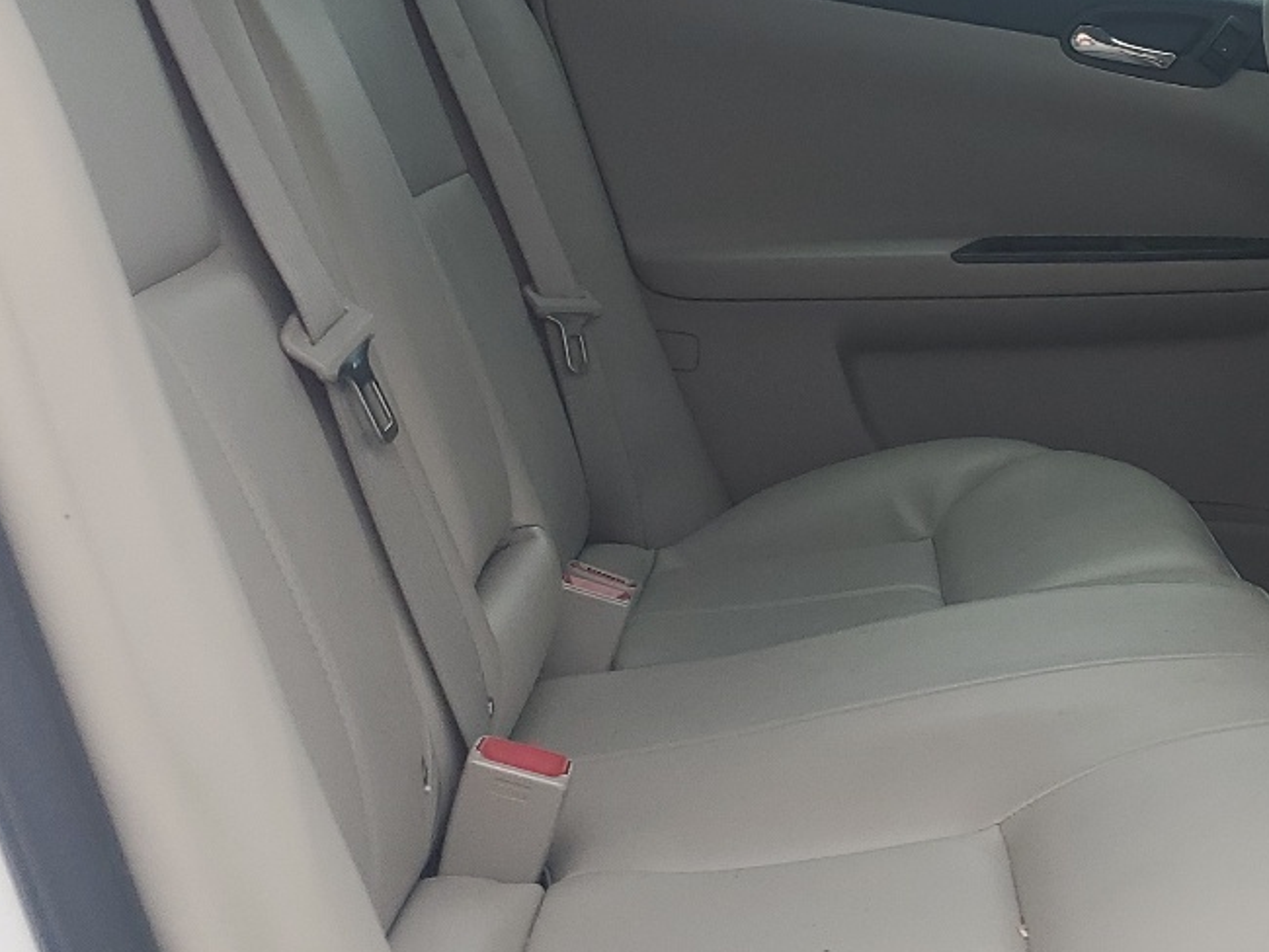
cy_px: 203
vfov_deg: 22.7
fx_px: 2347
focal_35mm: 64
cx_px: 1093
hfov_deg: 29.3
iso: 50
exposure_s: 1/345
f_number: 1.5
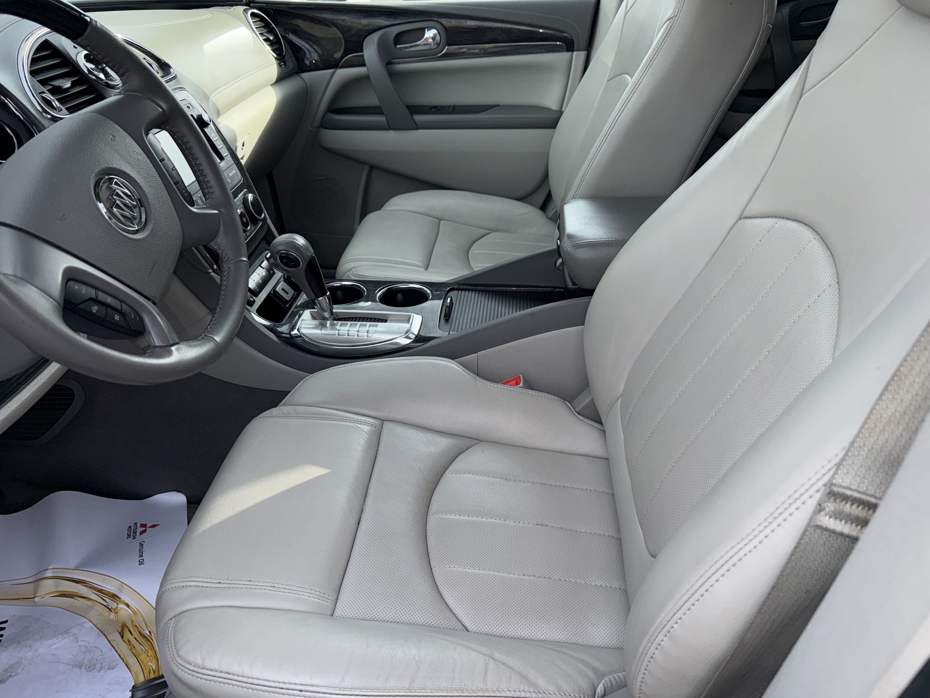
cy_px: 349
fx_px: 645
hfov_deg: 71.6
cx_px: 465
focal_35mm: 24
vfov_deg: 56.8
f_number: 1.78
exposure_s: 1/557
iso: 50
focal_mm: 6.76
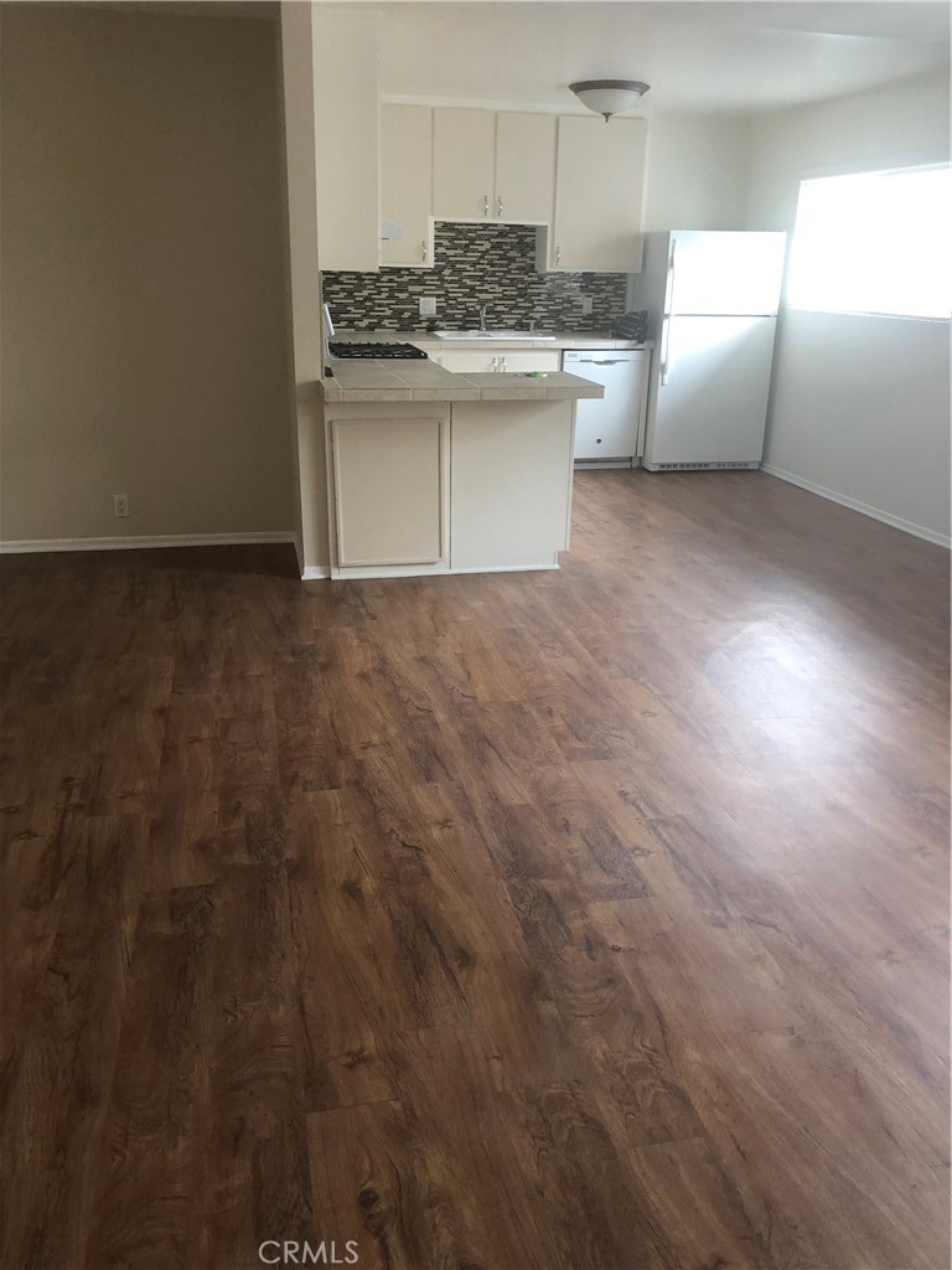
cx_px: 476
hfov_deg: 49.7
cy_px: 635
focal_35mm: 28
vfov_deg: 63.4
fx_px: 1027
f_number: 1.8
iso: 25
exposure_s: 1/30
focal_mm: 4
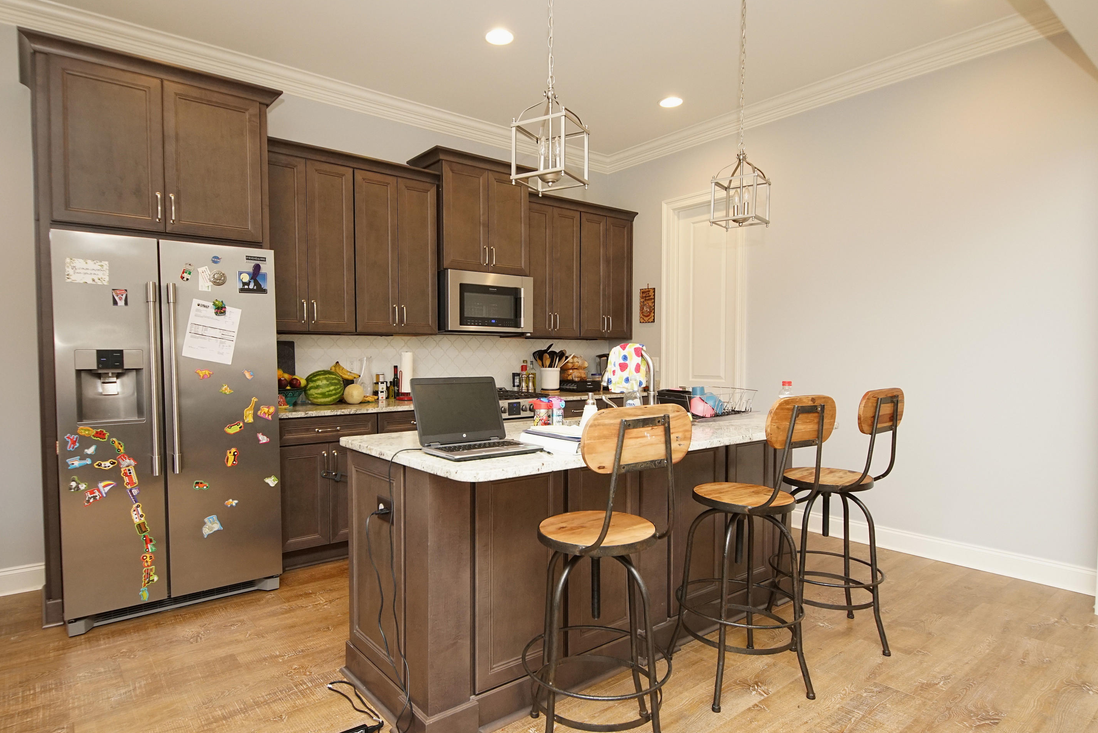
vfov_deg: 64.5
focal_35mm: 19
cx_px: 532
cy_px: 385
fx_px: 580
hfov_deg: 86.9
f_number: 4.5
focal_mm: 12
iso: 1000
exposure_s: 1/60
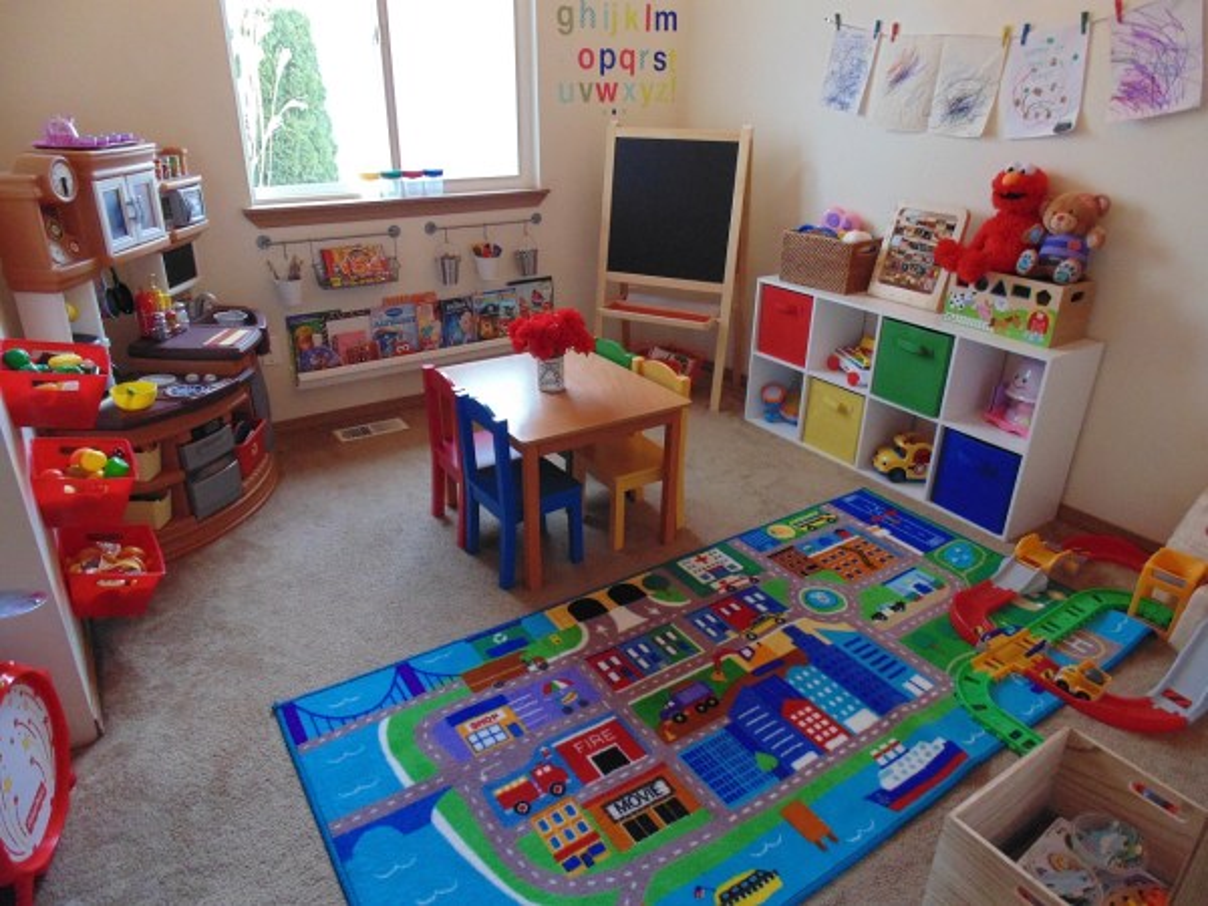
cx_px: 604
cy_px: 453
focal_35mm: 22
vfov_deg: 61.1
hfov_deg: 76.4
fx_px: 768
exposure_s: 1/30
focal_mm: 4
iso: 320
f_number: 3.1
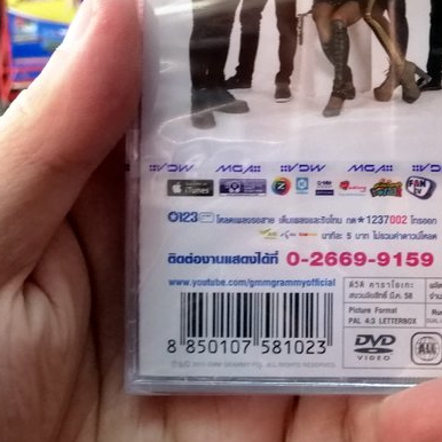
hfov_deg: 26.8
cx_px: 427
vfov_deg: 26.8
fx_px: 881
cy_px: 16
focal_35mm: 61
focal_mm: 3.81
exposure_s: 1/33.3
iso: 250
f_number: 2.2
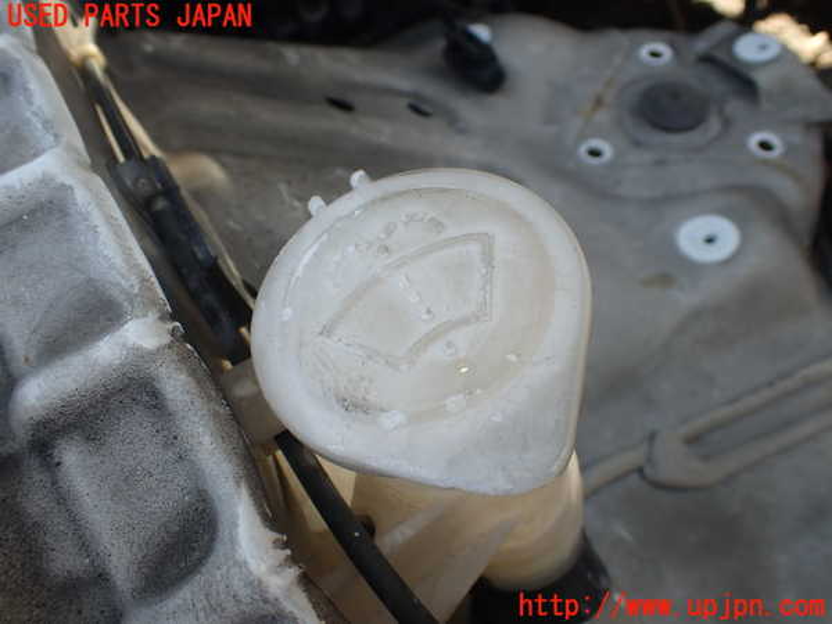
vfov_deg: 46.8
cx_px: 416
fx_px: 721
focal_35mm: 30
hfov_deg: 60.0
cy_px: 312
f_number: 3.2
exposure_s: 1/160
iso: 100
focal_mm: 5.4
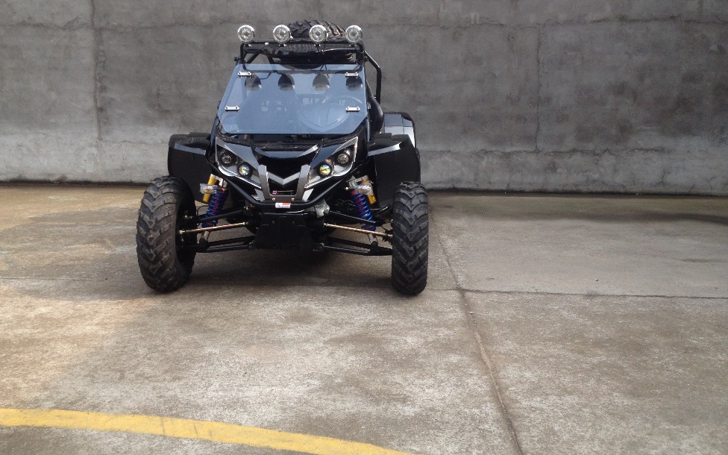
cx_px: 358
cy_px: 208
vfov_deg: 33.6
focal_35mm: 38
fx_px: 754
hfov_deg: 51.5
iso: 50
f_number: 2.4
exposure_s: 1/501
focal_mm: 4.28
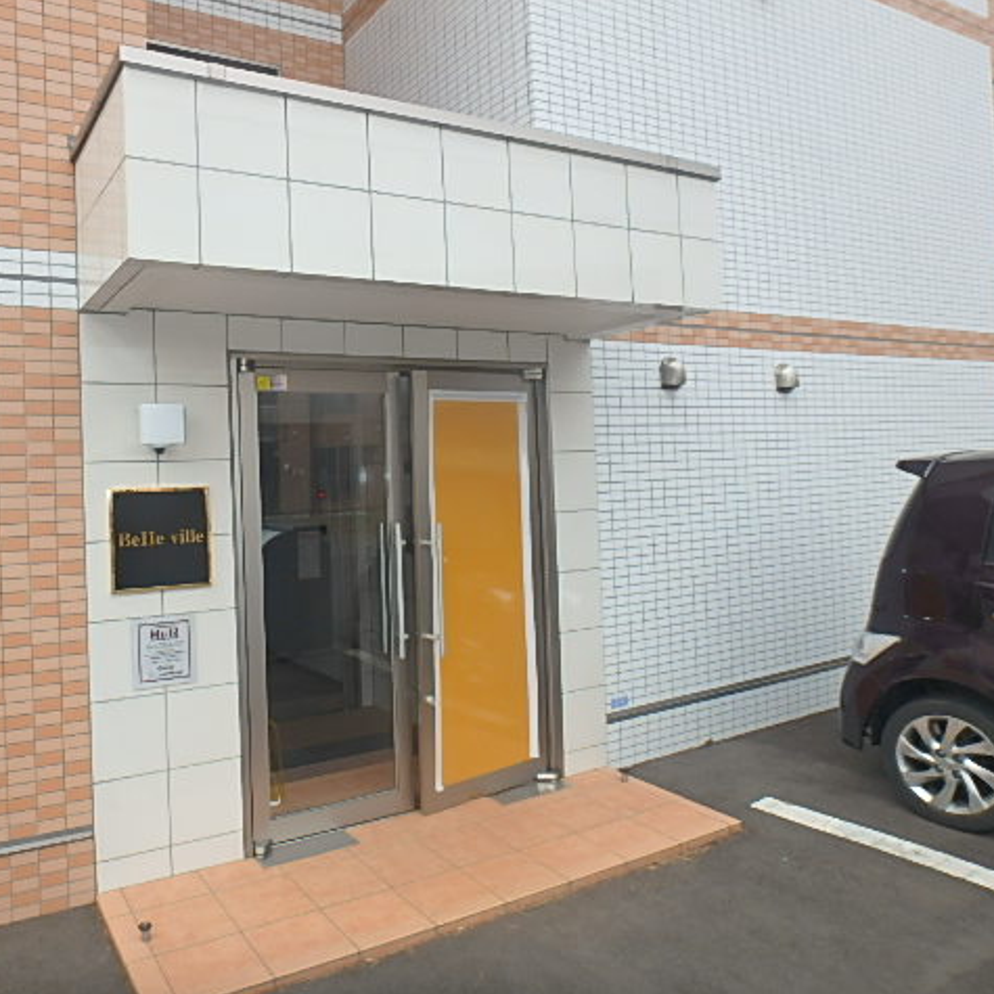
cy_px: 498
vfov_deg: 62.9
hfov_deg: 61.6
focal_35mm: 25
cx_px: 343
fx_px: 812
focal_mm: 3.7
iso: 125
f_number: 3.5
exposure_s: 1/400
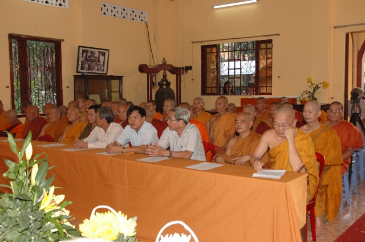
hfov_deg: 48.0
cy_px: 121
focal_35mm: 40
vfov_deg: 32.9
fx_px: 410
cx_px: 182
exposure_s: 1/60
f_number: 5.6
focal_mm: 27
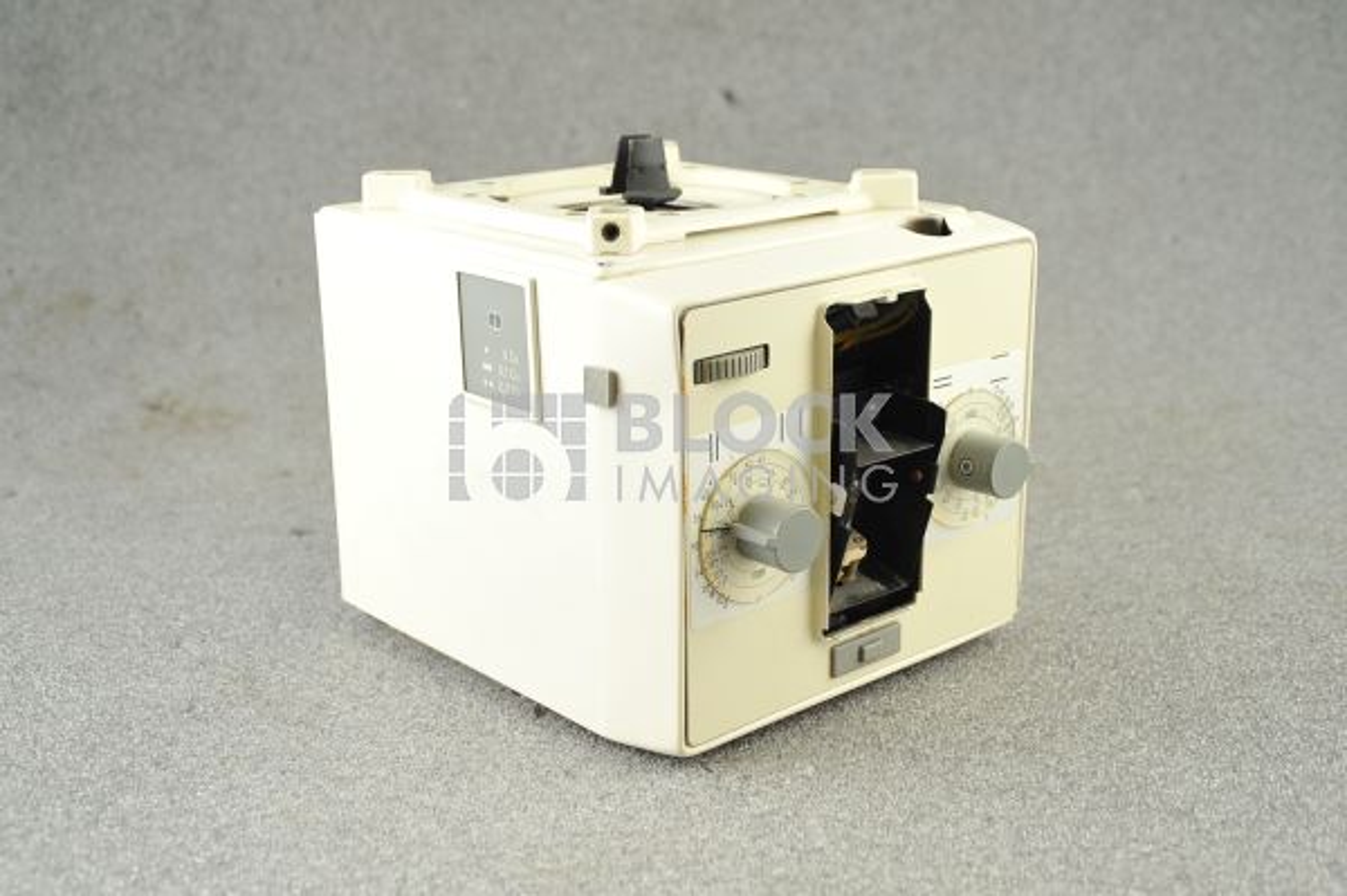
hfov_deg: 41.1
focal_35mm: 48
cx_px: 674
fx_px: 1794
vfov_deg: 28.0
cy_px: 448
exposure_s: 1/125
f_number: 5.6
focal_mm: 48
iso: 800
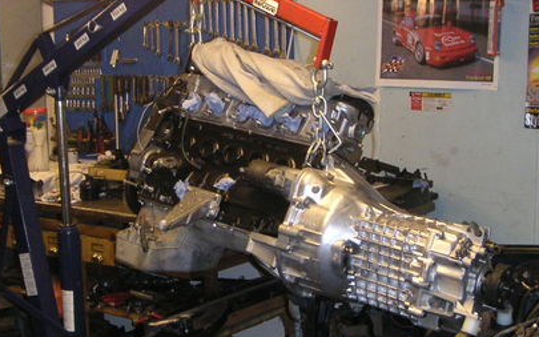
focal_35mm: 62
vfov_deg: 20.9
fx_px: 911
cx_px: 242
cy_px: 181
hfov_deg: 32.9
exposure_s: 1/45
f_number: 2.8
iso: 160
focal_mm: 5.7
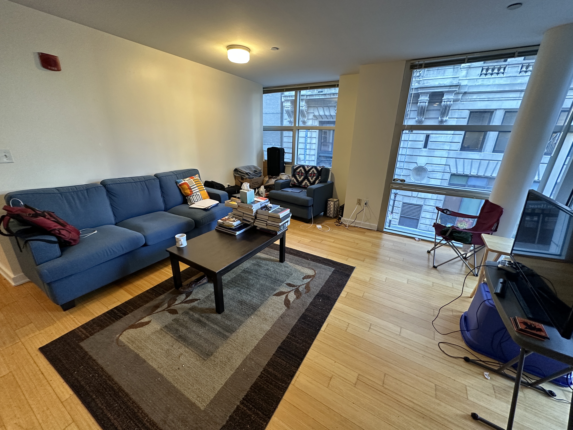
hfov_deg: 102.1
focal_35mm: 14
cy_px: 215
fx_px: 232
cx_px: 286
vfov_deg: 85.7
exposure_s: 1/60
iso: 250
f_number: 2.2
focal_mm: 2.22
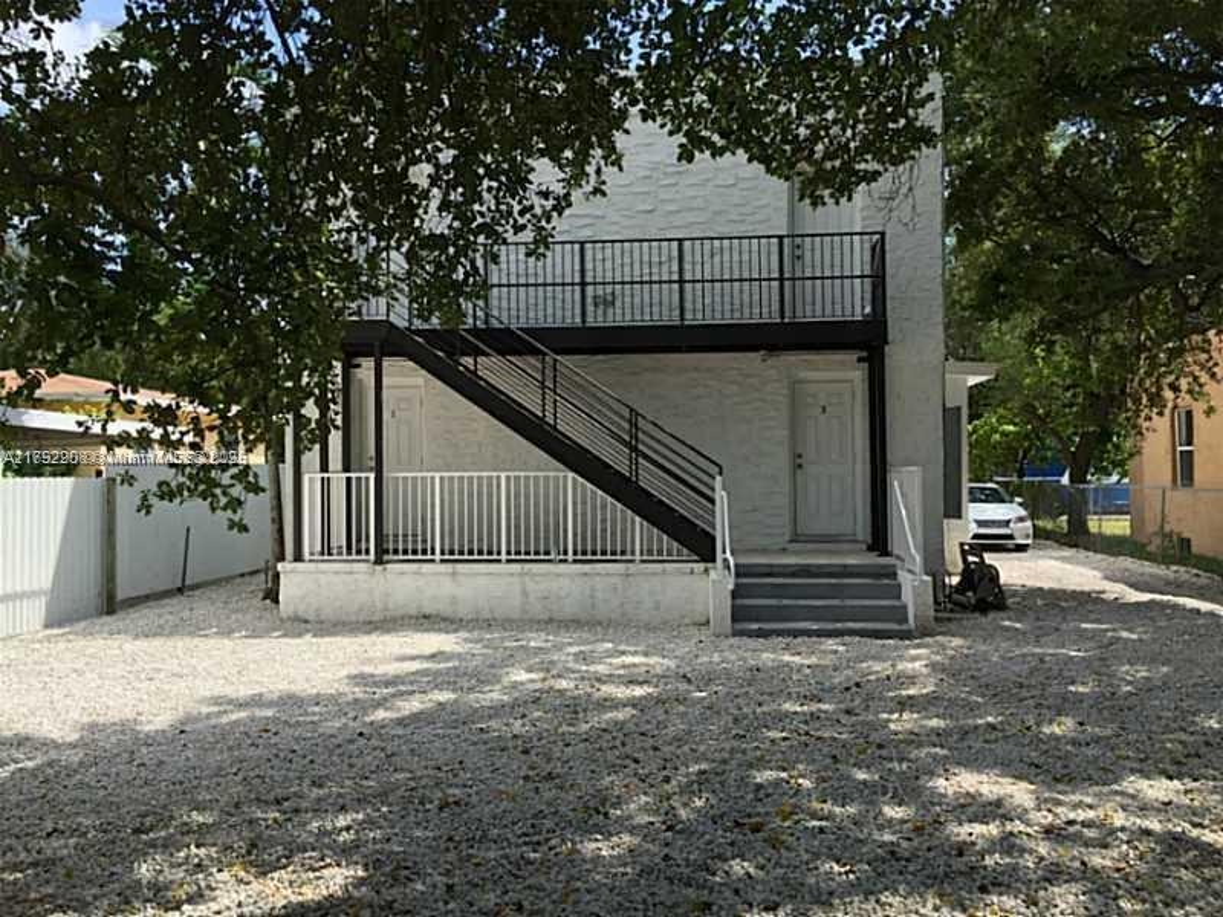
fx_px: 1025
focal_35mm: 29
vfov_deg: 48.2
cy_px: 458
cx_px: 612
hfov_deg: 61.7
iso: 32
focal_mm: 4.15
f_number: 2.2
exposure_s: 1/964
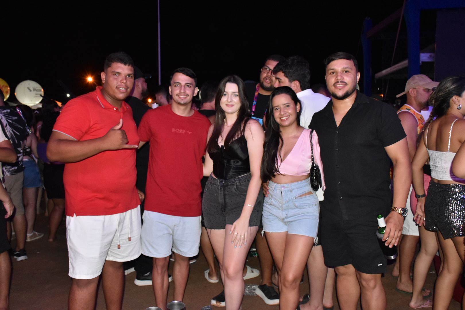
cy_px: 155
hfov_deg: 61.9
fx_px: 387
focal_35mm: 30
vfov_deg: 43.6
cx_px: 232
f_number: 5.6
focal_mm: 20
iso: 1600
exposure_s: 1/100
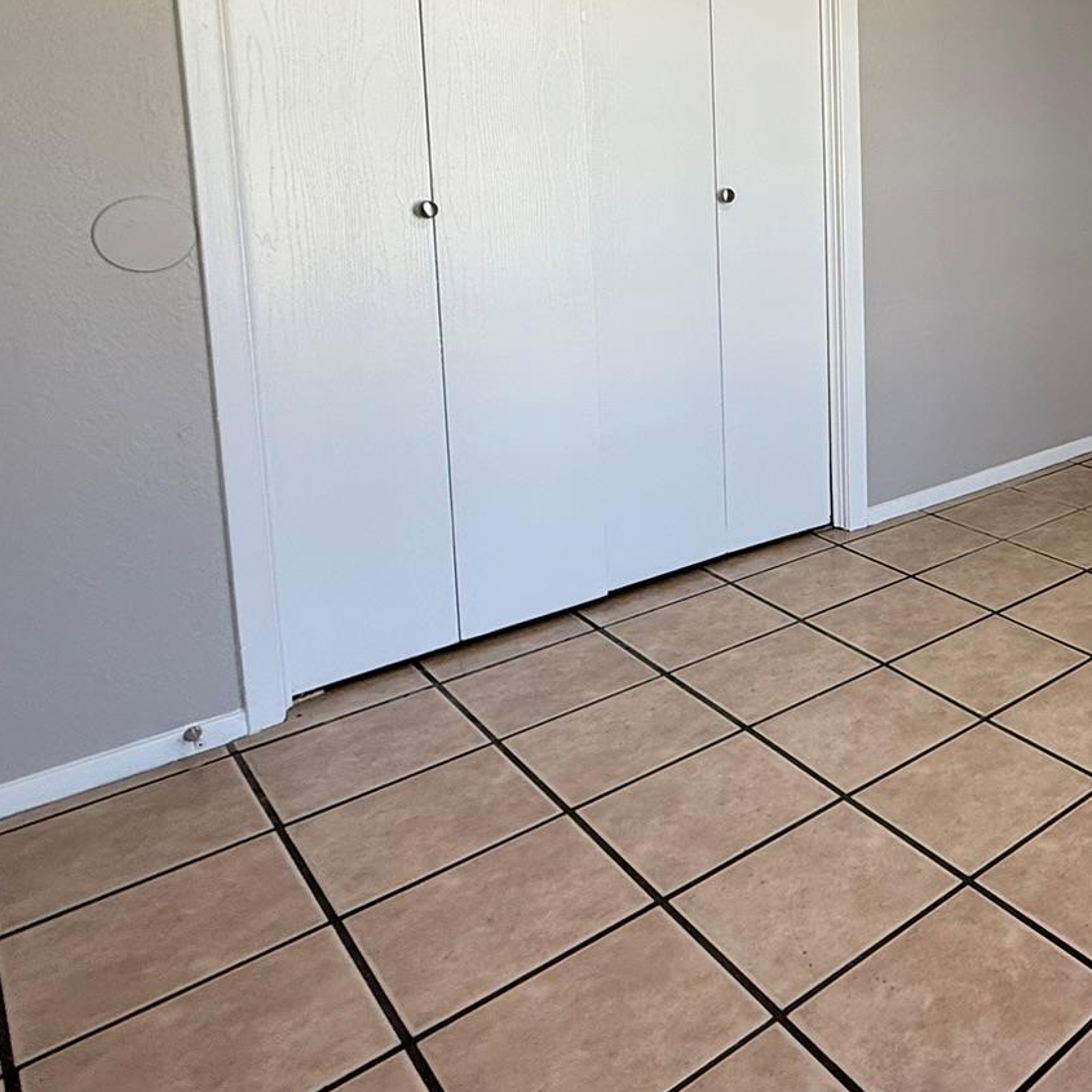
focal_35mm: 30
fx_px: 1071
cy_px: 257
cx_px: 1160
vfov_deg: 51.4
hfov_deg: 43.6
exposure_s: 1/99
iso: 100
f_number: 2.2
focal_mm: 2.22
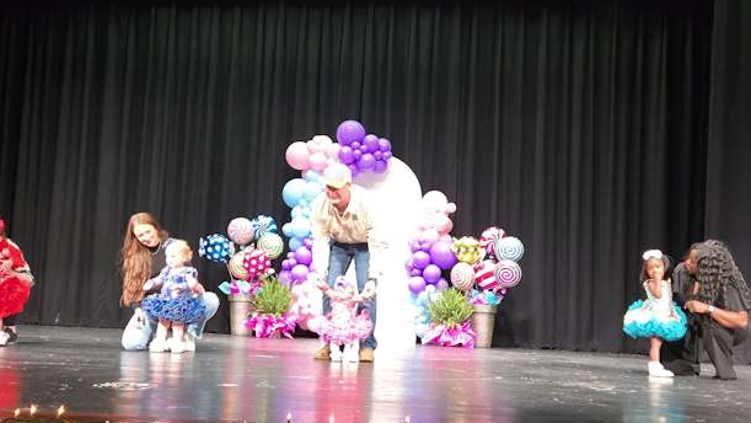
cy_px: 259
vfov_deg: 28.9
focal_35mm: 41
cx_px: 380
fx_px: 817
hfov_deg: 49.4
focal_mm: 5.4
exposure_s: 1/120
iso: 640
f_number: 1.8
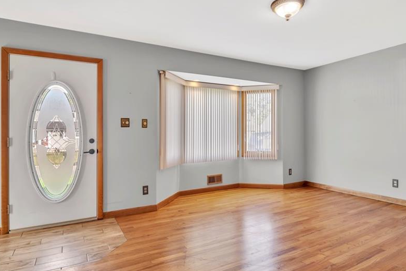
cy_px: 134
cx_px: 211
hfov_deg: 81.2
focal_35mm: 21
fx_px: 237
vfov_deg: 59.5
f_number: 5
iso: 320
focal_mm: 16
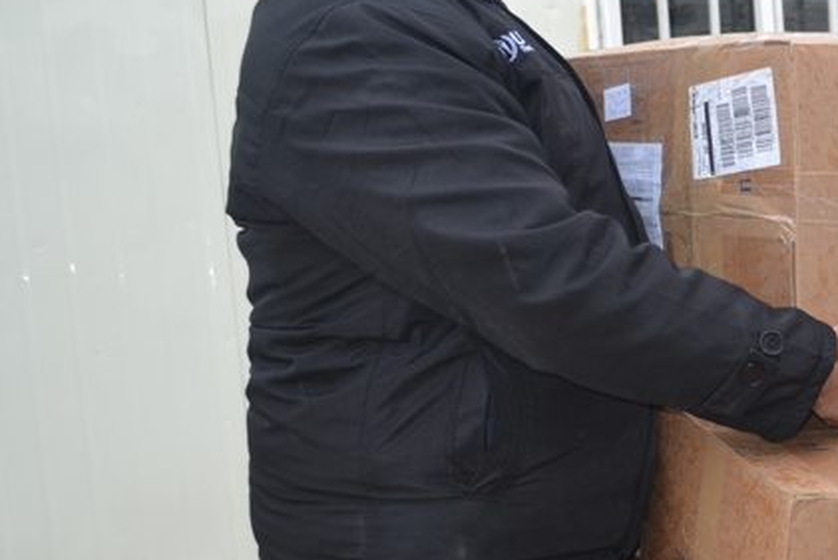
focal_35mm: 82
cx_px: 1115
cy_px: 389
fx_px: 1909
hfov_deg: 22.0
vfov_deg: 16.6
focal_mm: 20
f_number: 4
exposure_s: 1/125
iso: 125
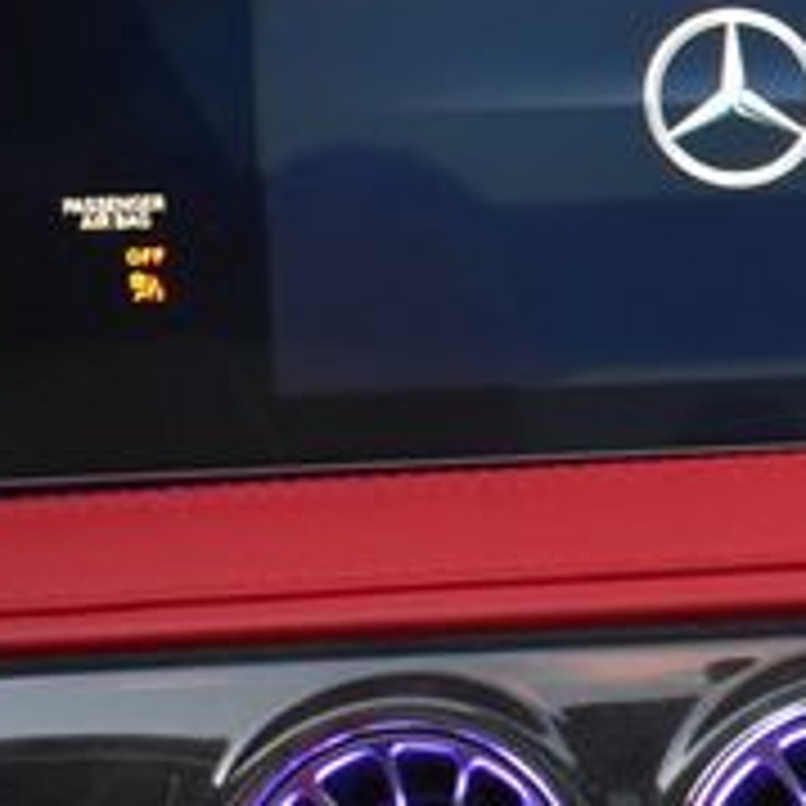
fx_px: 2397
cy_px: 576
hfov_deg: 17.1
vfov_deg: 19.0
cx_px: 1238
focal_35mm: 91
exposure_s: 1/15
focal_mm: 20
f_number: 5.6
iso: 1600
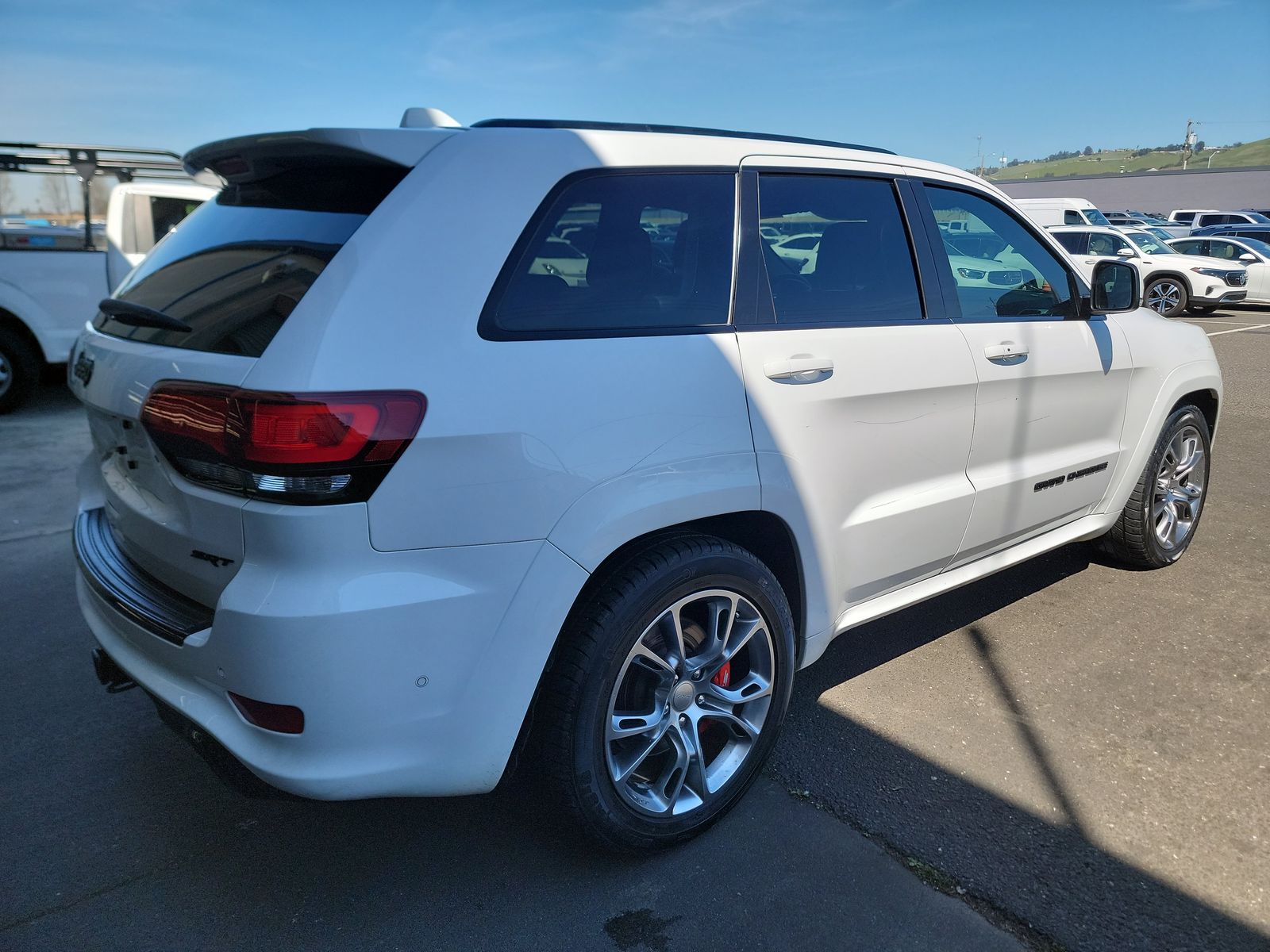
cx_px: 635
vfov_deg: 56.8
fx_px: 881
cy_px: 476
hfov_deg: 71.6
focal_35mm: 24
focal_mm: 6.7
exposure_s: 1/754
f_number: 1.8
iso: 50
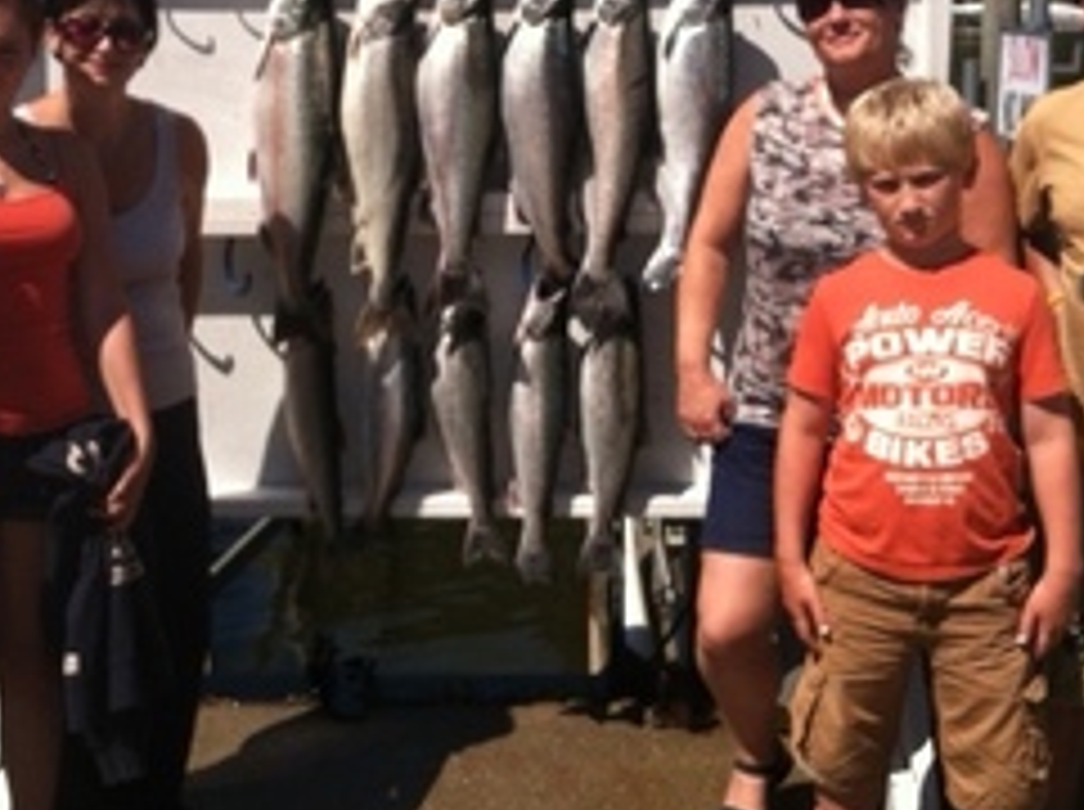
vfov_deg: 25.0
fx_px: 1814
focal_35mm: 58
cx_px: 477
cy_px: 232
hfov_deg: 33.2
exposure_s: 1/1429
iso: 80
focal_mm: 3.85
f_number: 2.8
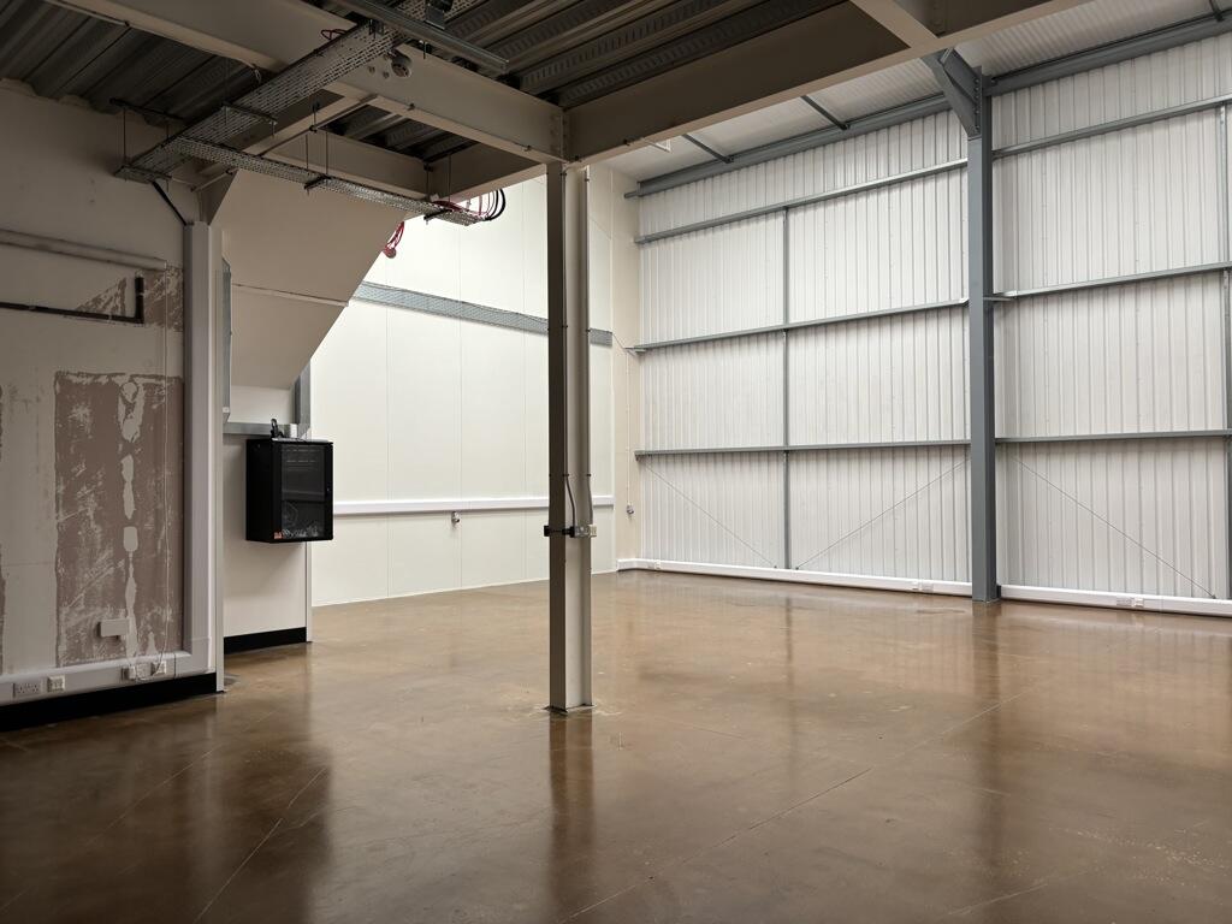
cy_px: 462
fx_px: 925
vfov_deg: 53.1
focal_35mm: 26
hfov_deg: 67.3
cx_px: 616
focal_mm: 5.96
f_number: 1.6
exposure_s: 1/100
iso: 80
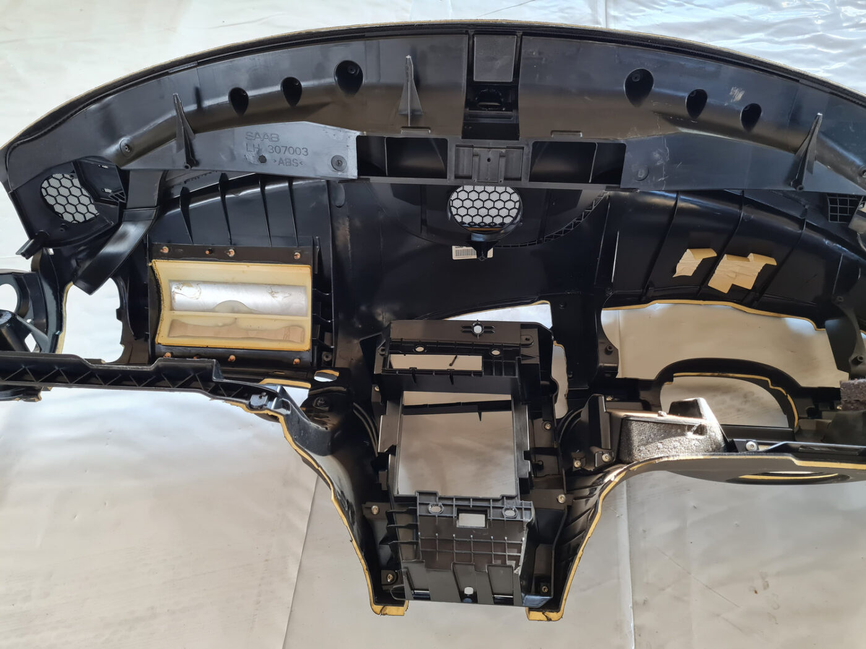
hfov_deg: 67.3
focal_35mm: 26
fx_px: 650
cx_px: 433
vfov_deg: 53.1
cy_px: 324
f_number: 1.8
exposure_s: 1/100
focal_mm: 5.4
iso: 320
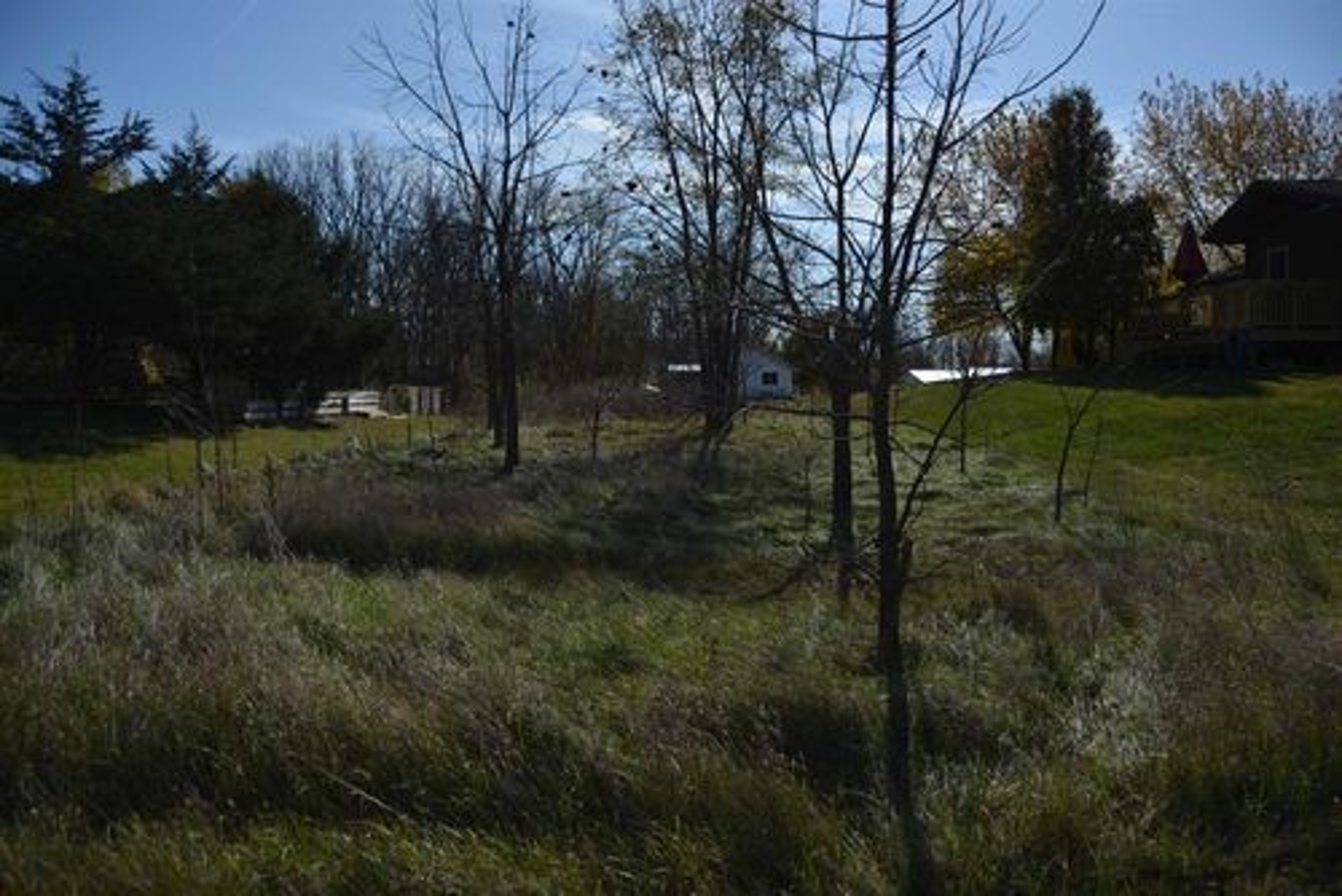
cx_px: 671
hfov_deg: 67.4
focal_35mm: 27
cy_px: 448
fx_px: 1007
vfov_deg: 48.0
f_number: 3.5
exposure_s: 1/4000
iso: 100
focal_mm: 18
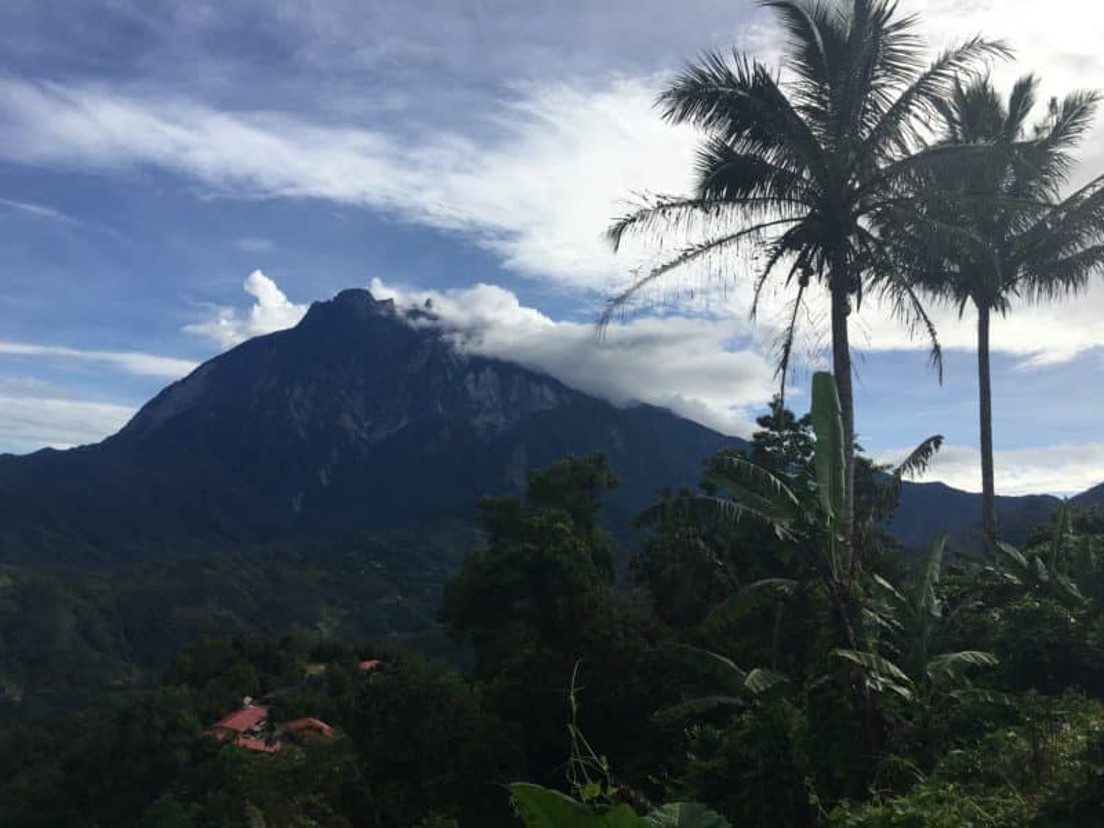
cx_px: 552
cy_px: 414
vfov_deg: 48.2
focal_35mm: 29
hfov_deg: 61.7
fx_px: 925
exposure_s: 1/2959
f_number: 2.2
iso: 25
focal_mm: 4.15
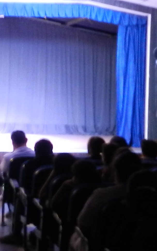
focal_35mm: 122
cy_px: 110
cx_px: -101
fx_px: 835
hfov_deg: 10.3
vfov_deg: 17.1
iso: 400
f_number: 3.6
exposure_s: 1/2.5
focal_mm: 5
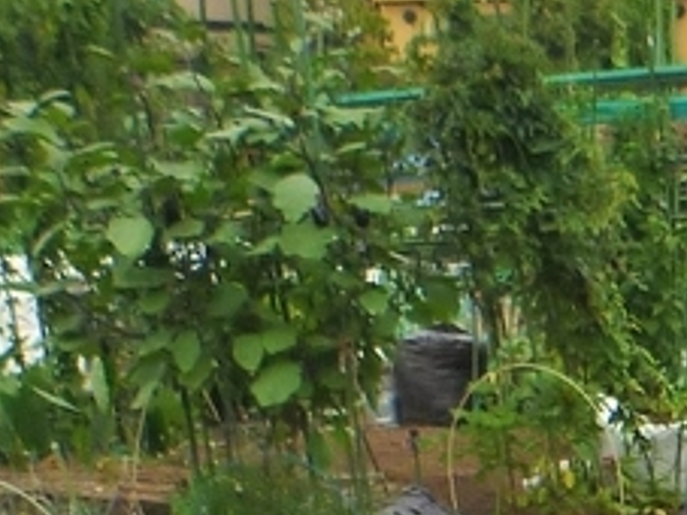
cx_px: 1413
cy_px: 1106
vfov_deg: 9.3
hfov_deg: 11.8
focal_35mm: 148
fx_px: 2936
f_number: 3.3
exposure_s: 1/640
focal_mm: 4.9
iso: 100
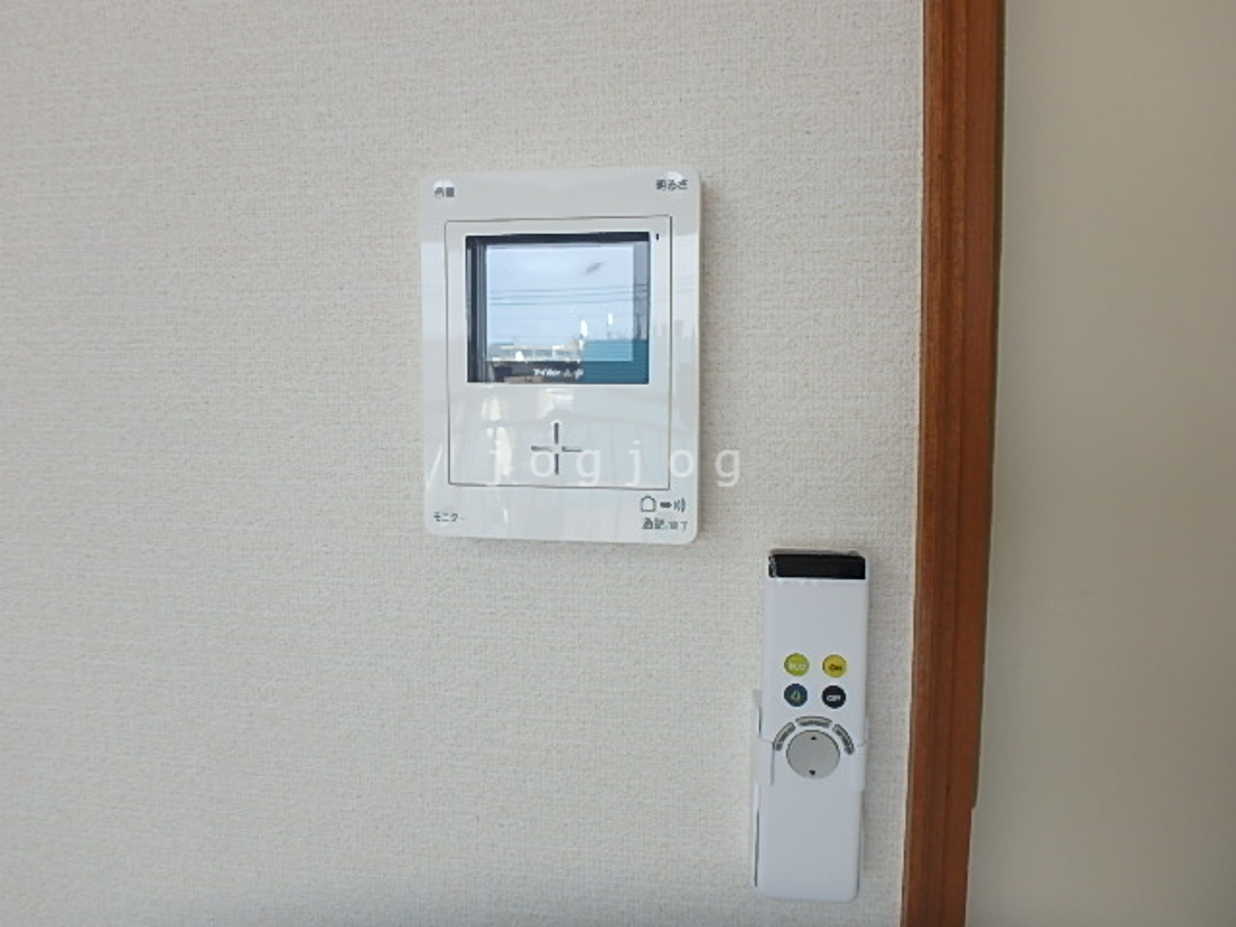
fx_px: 750
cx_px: 618
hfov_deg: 79.0
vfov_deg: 63.4
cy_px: 464
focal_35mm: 21
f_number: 3.5
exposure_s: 1/60
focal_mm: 3.7
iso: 125
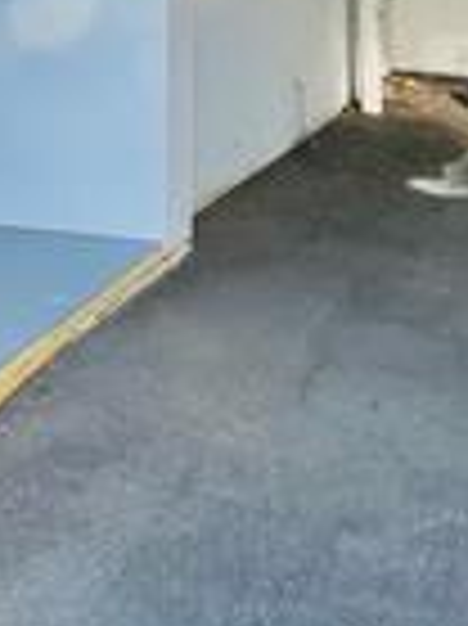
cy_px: -284
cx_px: 126
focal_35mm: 72
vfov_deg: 22.7
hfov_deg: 20.3
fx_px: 1300
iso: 32
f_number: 1.8
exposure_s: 1/492
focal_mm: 1.57
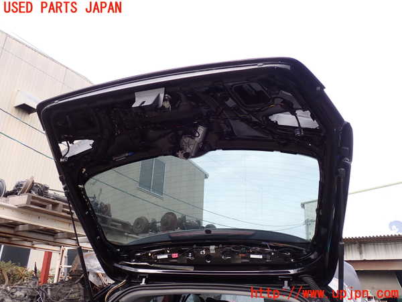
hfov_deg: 60.0
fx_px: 348
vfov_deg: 46.8
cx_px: 201
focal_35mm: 30
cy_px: 151
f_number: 3.2
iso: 100
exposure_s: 1/250
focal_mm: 5.4
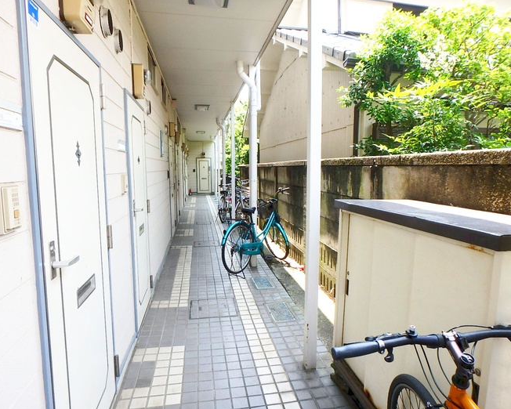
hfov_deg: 74.9
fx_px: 333
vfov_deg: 63.2
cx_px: 271
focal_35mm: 22
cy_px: 204
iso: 125
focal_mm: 3.7
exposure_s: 1/160
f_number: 3.5
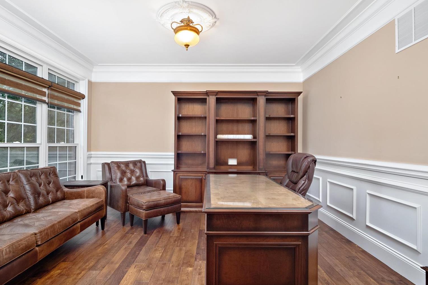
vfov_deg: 64.5
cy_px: 145
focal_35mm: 19
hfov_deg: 86.9
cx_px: 210
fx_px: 226
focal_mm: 9
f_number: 7.1
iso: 400
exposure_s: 1/250
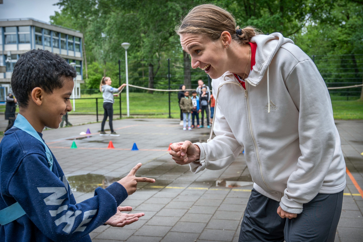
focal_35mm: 35
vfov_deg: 37.9
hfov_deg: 54.4
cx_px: 180
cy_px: 120
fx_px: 353
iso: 400
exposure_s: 1/640
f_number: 5
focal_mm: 34
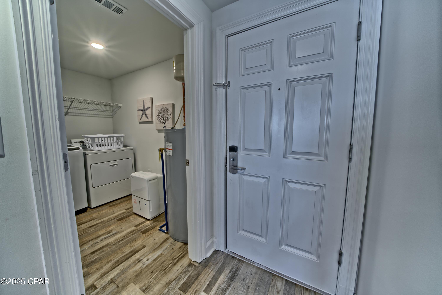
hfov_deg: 112.6
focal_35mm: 12
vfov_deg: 90.0
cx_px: 221
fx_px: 147
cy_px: 148
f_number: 19
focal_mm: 12
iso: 200
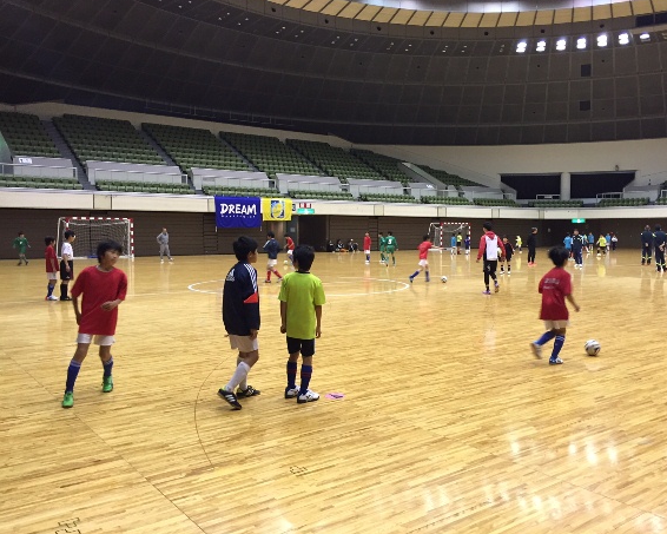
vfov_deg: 47.1
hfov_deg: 57.1
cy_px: 266
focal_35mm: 31
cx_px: 363
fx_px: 612
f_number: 2.2
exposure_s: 1/30
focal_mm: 4.15
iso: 125
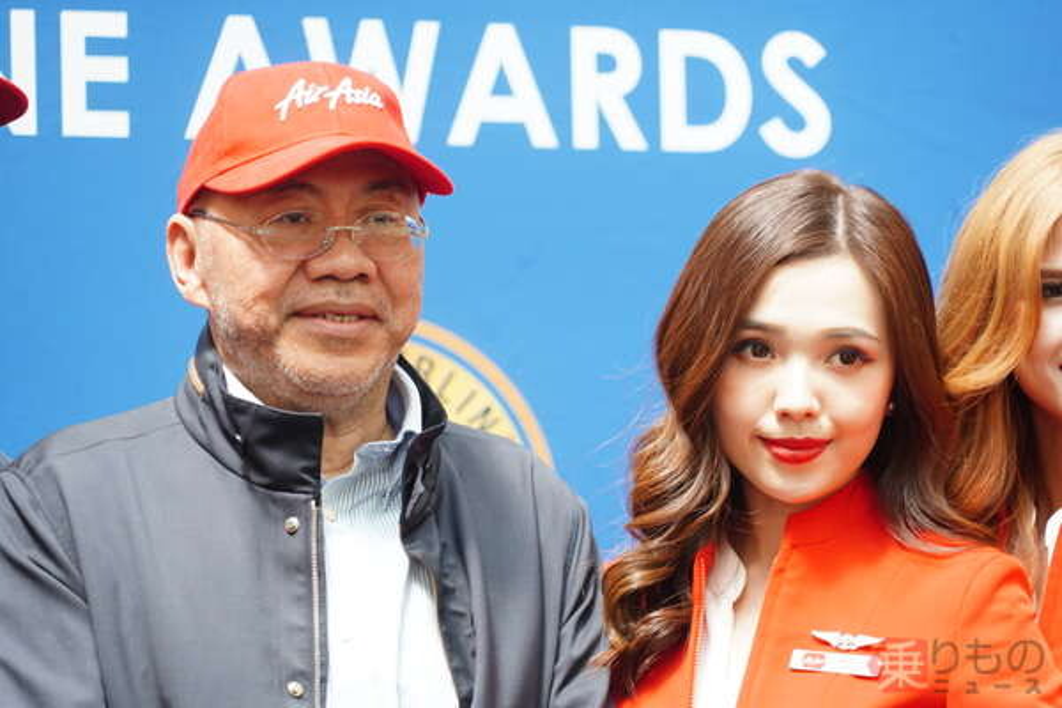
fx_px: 6254
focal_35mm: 212
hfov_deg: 9.7
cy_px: 354
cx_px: 531
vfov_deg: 6.5
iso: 800
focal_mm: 212
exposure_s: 1/125
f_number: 6.3
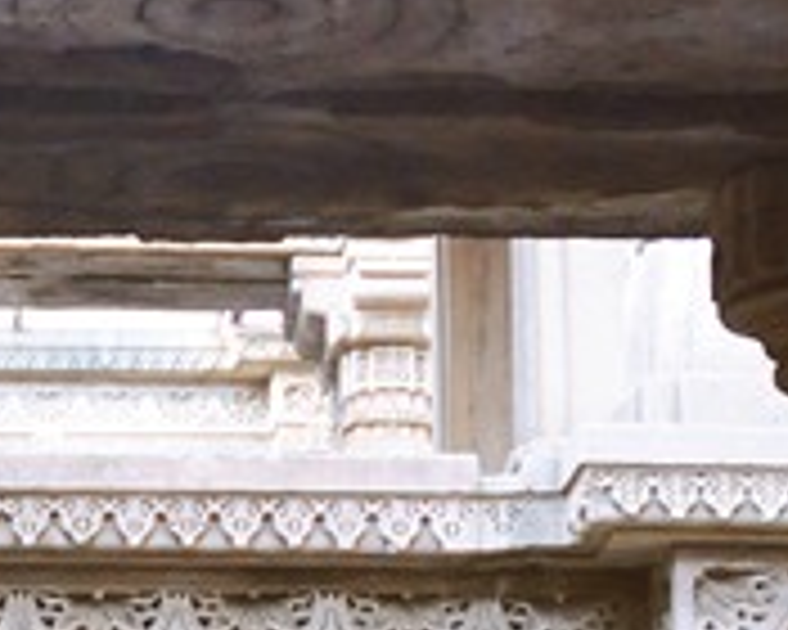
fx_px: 3382
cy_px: 1125
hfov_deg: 13.2
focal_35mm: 145
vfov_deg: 10.1
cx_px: 90
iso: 1000
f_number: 3.5
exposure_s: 1/25
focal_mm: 18
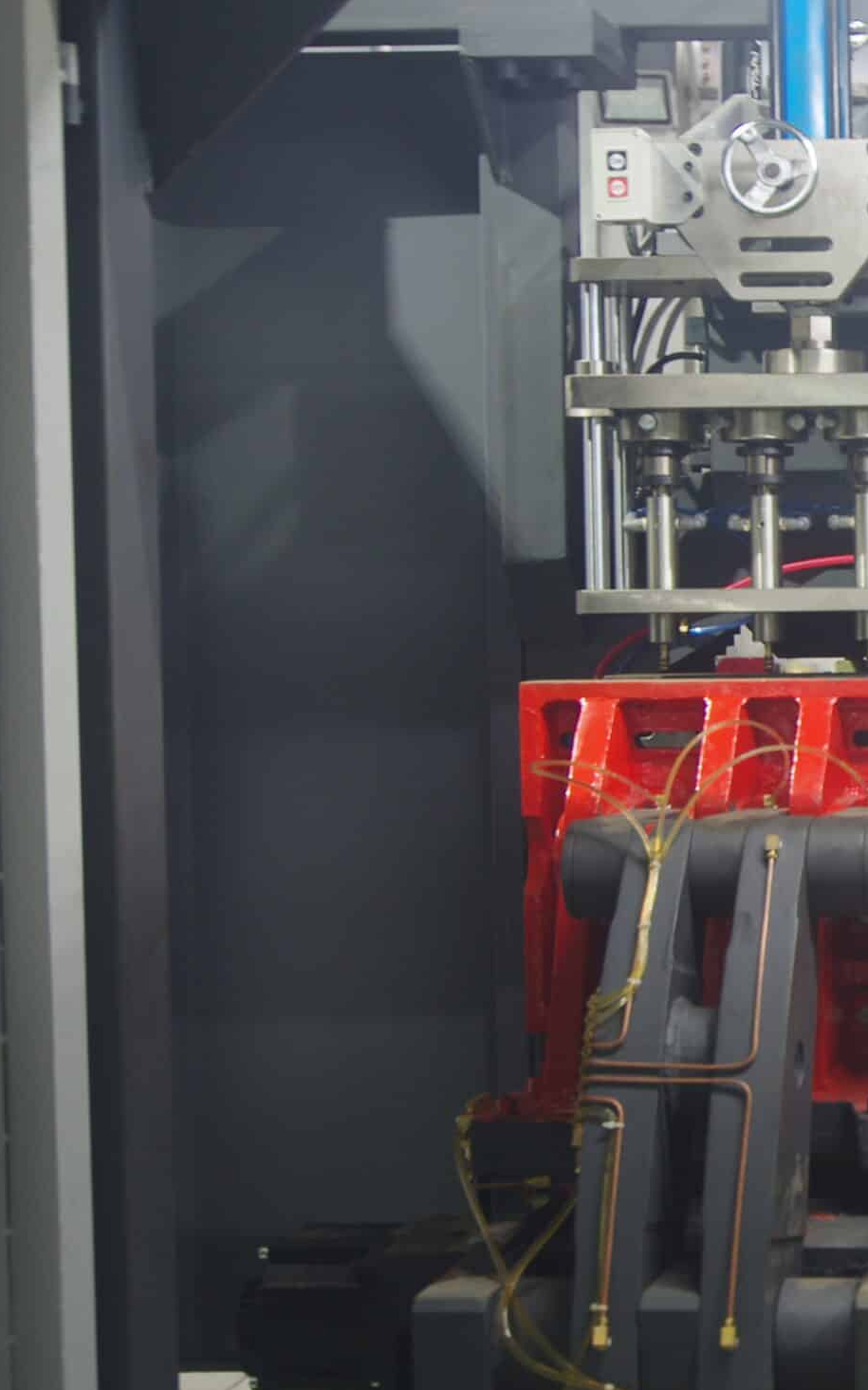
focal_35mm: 72
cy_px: 676
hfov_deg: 16.5
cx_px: 1295
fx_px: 2726
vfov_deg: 28.6
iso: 160
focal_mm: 24
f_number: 4
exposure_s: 1/2.5
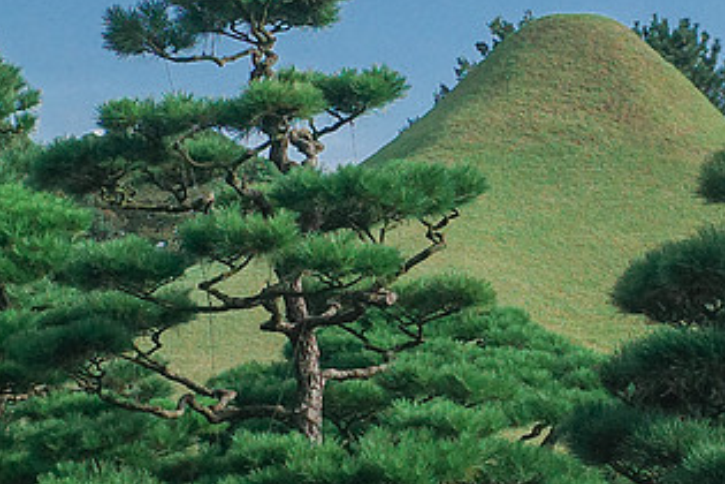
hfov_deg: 16.0
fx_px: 2557
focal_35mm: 127
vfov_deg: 10.8
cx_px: 562
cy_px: 271
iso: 800
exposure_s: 1/1000
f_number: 5.6
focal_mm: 18.3
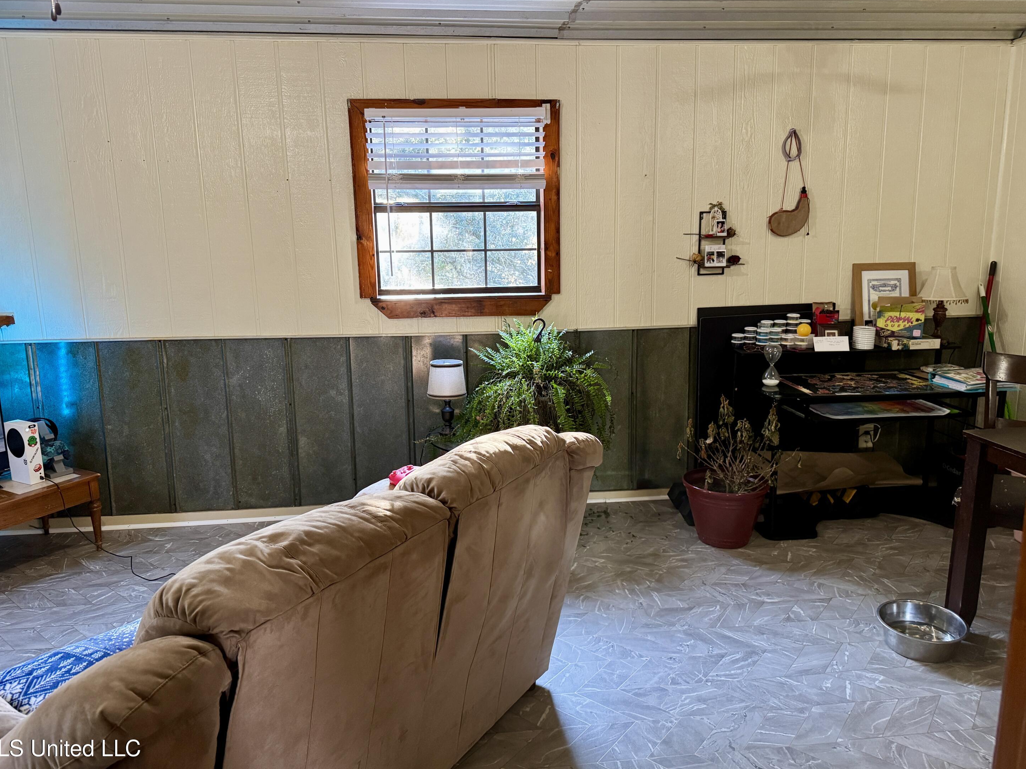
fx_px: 741
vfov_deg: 54.9
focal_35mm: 25
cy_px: 384
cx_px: 511
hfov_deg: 69.4
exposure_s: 1/60
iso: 500
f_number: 1.78
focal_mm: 6.76
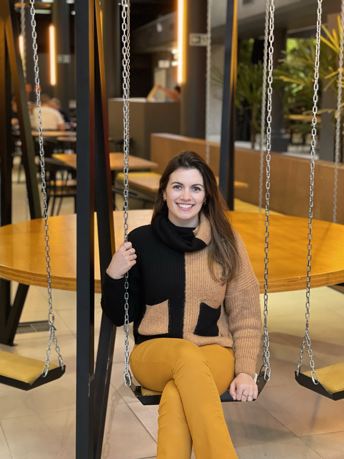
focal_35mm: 64
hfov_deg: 22.9
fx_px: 848
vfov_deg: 30.3
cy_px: 230
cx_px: 172
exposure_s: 1/40
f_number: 2.2
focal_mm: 7.5
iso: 320
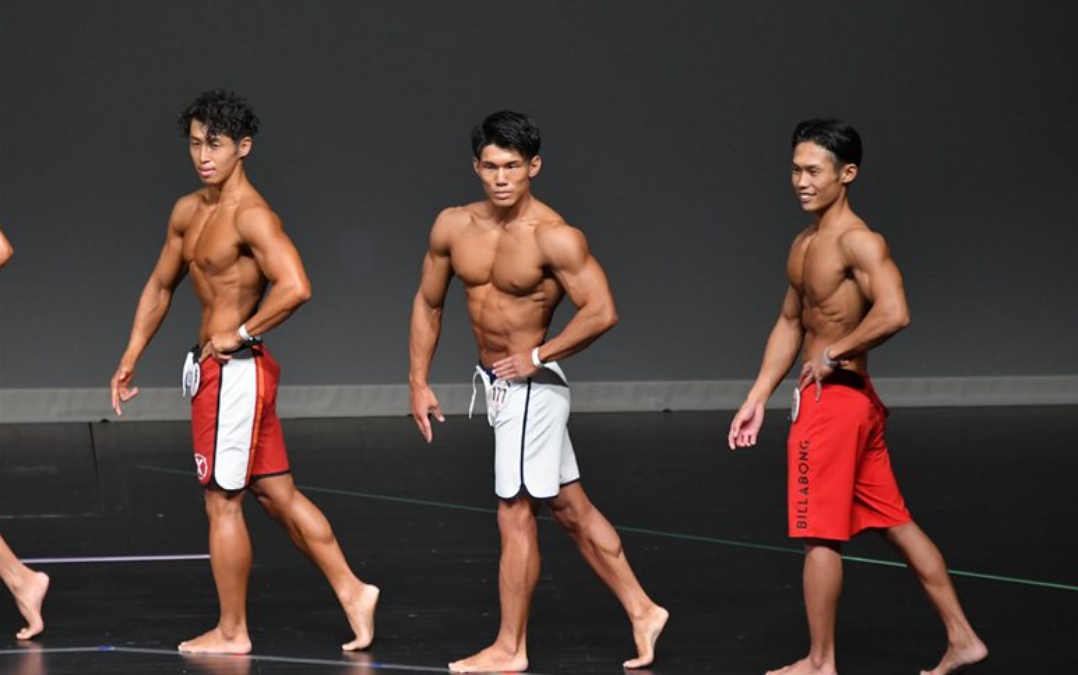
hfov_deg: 6.5
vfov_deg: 4.1
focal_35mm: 322
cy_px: 349
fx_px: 9463
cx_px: 540
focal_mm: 210
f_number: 5.6
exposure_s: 1/400
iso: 4000
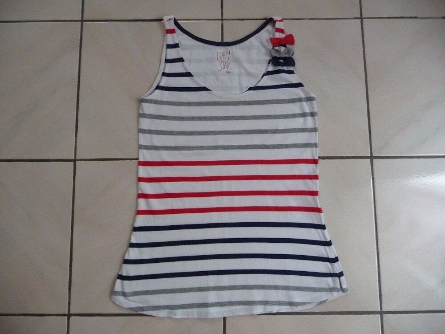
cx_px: 222
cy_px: 167
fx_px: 360
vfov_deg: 49.7
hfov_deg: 63.4
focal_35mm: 28
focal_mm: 4.7
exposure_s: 1/40
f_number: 3.3
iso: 800
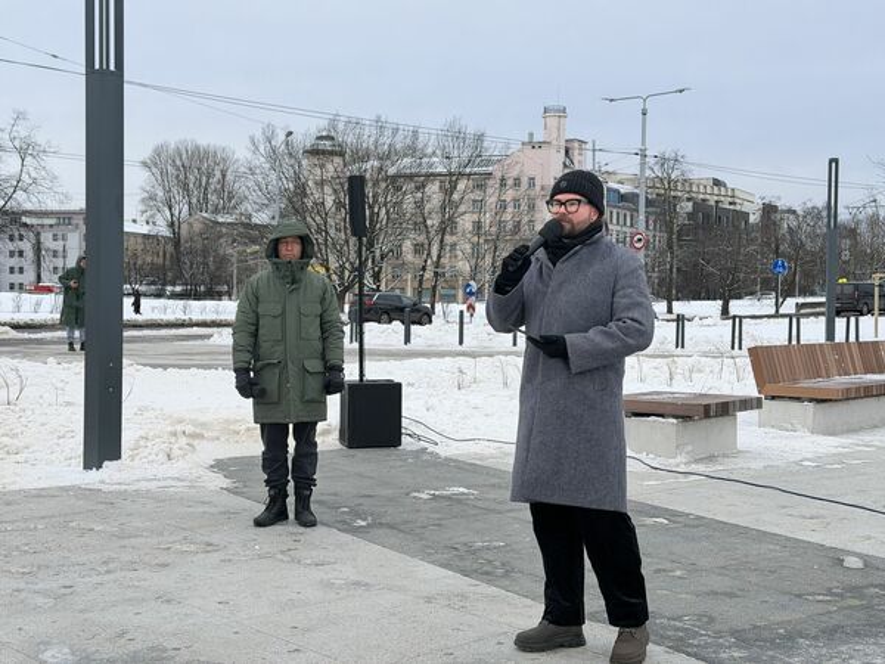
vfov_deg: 30.3
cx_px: 442
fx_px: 1227
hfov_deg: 39.7
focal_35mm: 48
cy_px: 332
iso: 64
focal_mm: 6.76
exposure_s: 1/754
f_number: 1.78
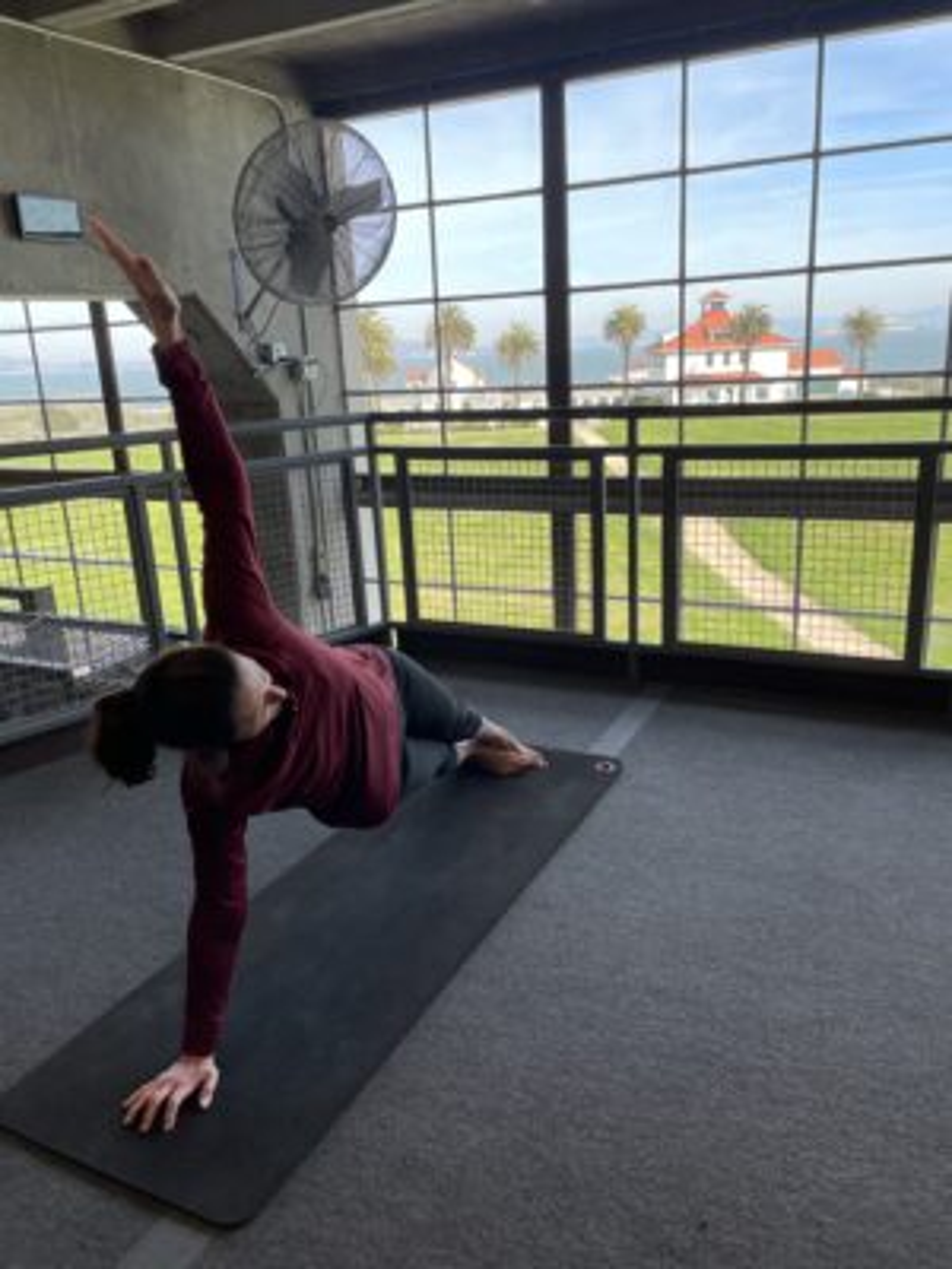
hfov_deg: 53.1
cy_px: 634
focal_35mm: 26
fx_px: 953
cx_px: 476
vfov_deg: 67.3
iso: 32
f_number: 1.6
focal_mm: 4.2
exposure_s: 1/421
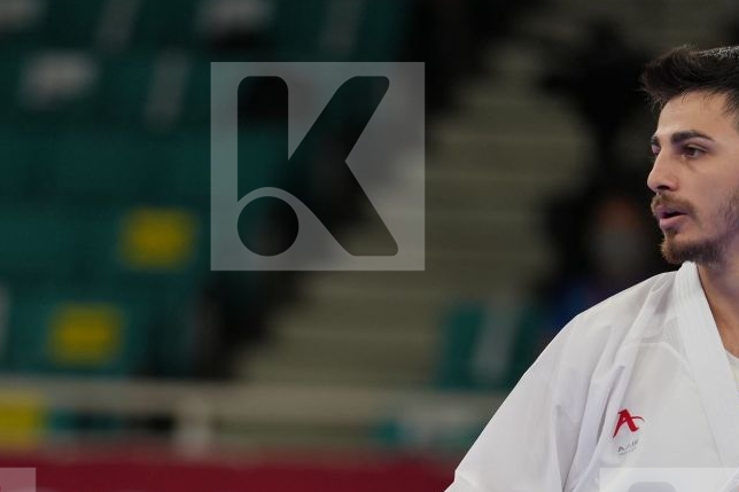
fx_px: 11184
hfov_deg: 3.8
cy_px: 572
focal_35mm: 545
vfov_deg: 2.5
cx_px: 318
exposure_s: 1/1000
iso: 500
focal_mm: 195
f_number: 2.8
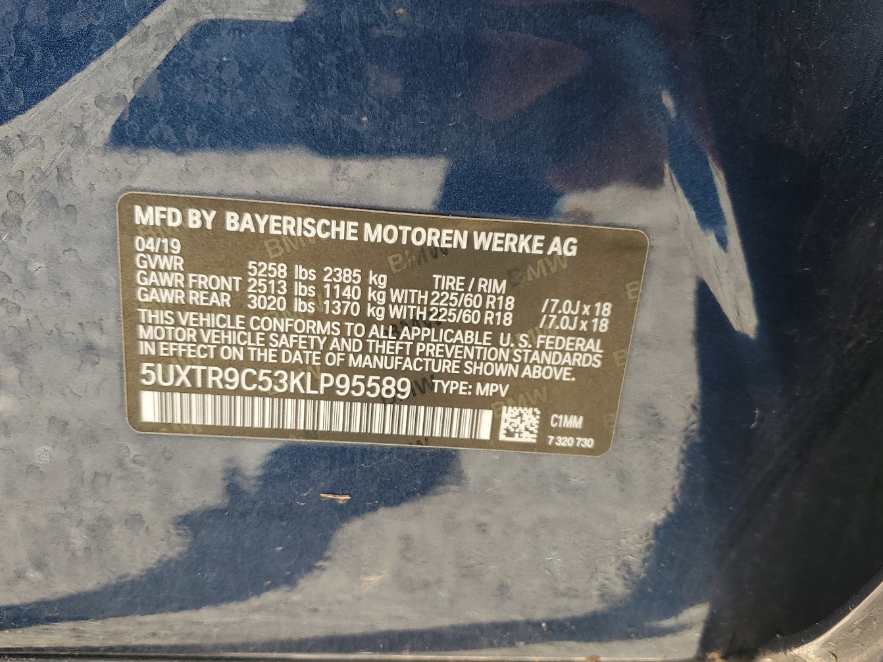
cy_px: 374
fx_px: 791
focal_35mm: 31
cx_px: 434
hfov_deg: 58.4
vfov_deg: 45.3
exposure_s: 1/120
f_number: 1.5
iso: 52
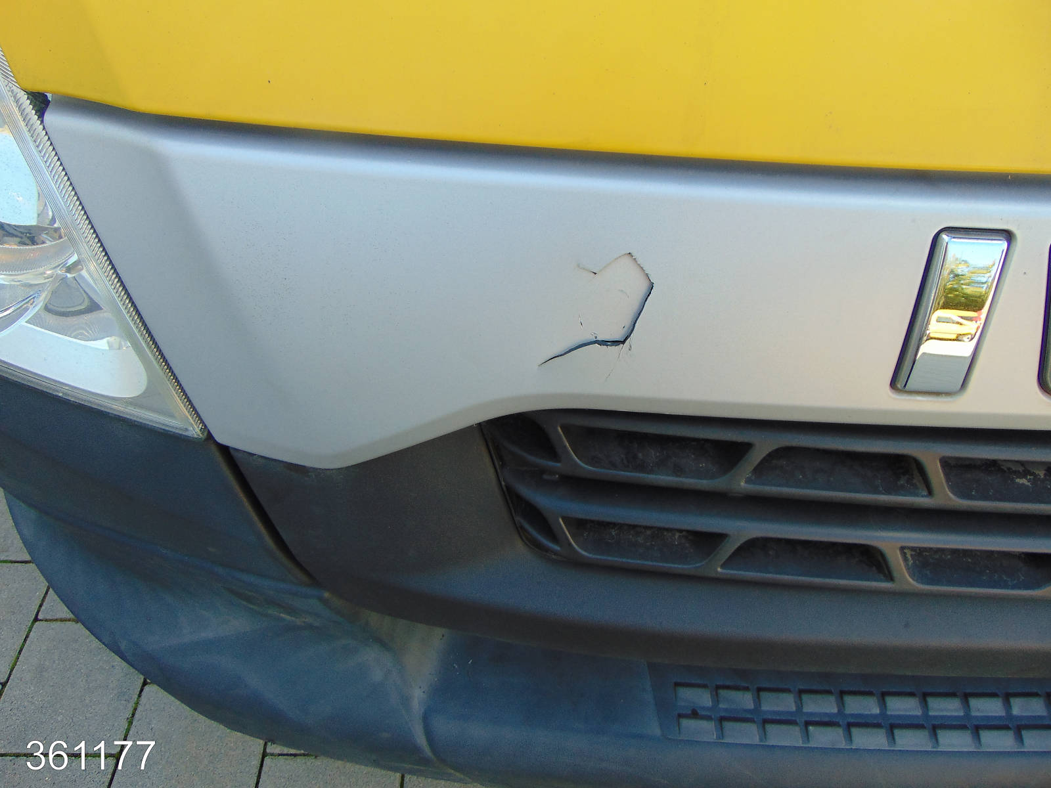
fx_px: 759
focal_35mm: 25
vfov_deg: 54.9
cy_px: 394
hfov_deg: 69.4
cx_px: 526
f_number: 3
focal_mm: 4.5
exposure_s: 1/80
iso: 80
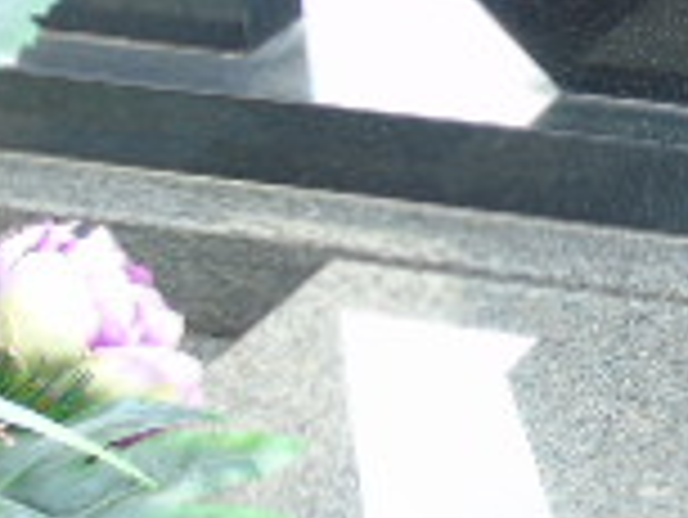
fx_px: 4495
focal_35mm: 226
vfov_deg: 6.5
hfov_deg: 8.5
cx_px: 1183
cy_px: -194
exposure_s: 1/50
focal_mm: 9.6
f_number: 4.3
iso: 80
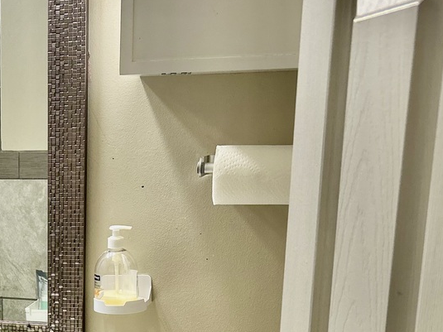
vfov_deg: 20.1
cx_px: -36
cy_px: 358
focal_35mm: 70
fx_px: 896
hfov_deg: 25.8
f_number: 1.5
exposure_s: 1/120
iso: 100
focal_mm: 5.7
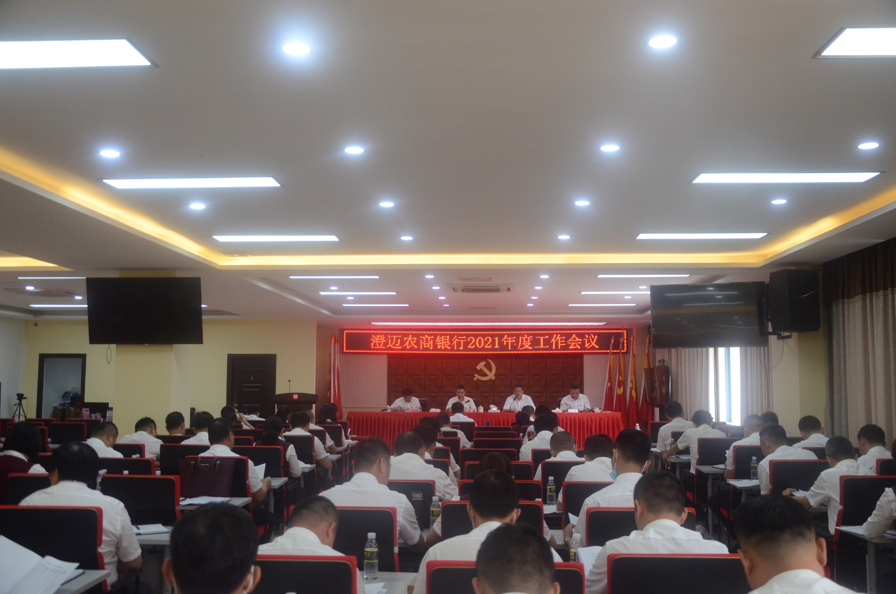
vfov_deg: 39.8
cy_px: 297
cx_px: 448
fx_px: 820
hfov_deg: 57.3
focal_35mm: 33
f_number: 3.8
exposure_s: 1/200
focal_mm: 22
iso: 1250
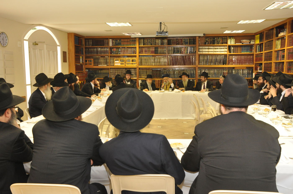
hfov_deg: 53.2
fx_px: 293
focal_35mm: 36
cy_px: 97
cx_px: 146
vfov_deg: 36.8
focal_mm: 24
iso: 1250
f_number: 8
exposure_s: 1/20
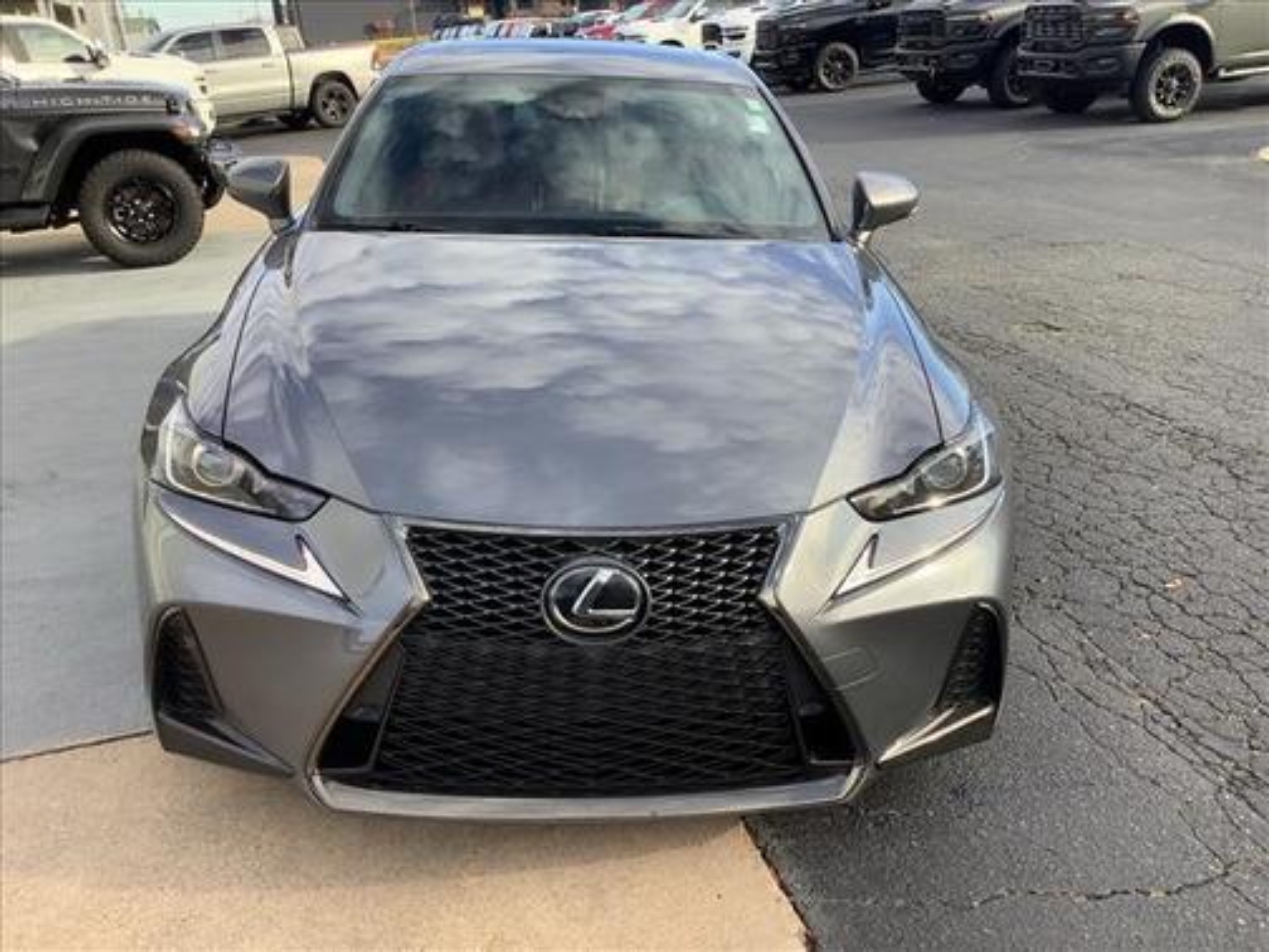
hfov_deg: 58.4
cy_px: 476
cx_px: 634
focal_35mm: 31
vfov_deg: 45.4
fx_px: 1136
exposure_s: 1/239
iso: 25
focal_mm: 3.3
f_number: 2.4
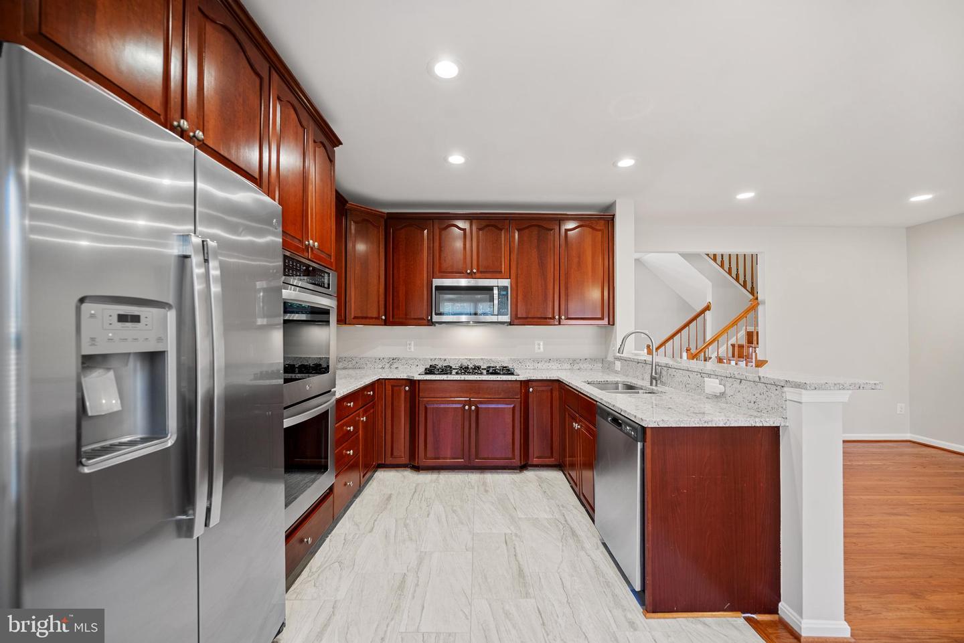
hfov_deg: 104.2
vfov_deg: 81.2
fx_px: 375
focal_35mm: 14
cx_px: 482
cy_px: 322
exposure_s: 1/13
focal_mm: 14
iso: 100
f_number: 4
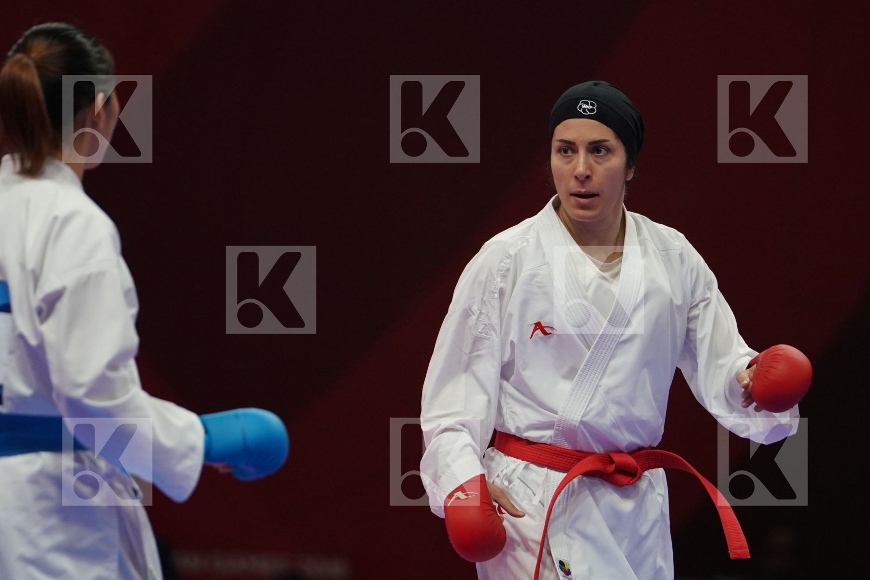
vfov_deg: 3.3
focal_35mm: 420
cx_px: 435
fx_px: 10149
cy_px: 290
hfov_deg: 4.9
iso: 2500
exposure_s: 1/1000
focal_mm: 280
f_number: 4
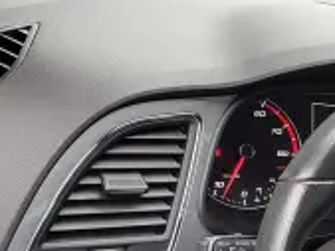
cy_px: 358
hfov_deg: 17.8
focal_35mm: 87
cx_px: 613
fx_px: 843
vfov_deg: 15.8
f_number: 1.8
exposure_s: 1/100
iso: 258
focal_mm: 5.56
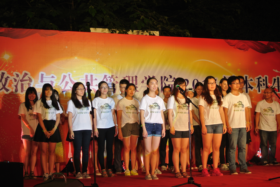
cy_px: 94
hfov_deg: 29.2
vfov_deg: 19.8
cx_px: 140
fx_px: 537
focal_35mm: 69
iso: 200
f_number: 5.3
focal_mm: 25.9
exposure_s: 1/50
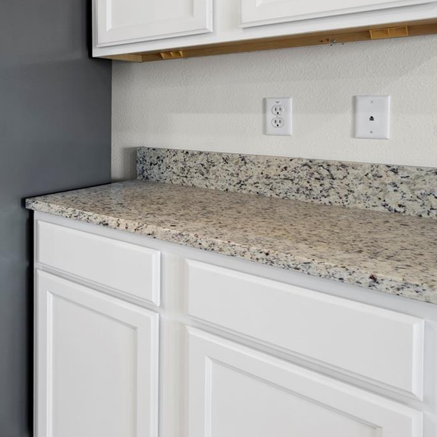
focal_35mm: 30
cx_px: -22
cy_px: 130
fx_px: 428
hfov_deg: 44.0
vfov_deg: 52.5
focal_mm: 10
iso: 100
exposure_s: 1.3
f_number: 8
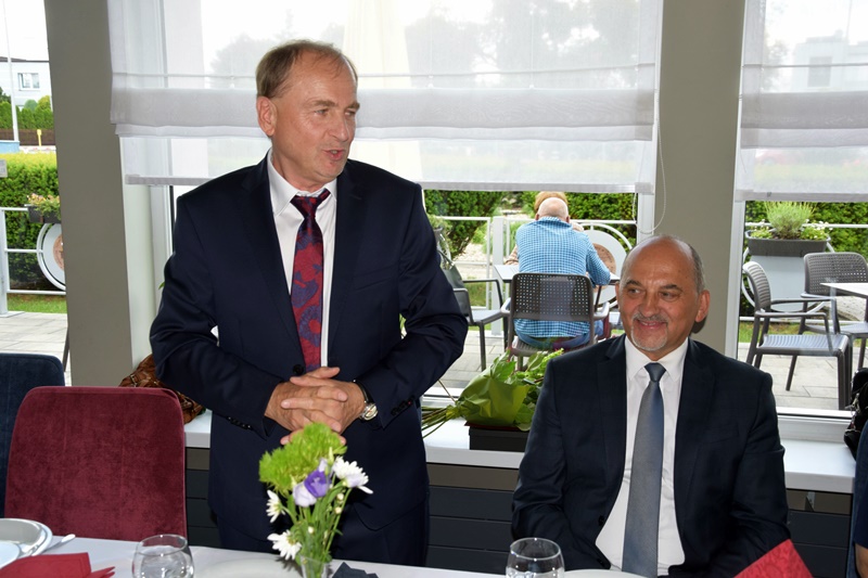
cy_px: 289
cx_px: 434
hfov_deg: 46.4
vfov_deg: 31.9
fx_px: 1012
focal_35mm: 42
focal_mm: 28
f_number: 5.6
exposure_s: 1/125
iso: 450
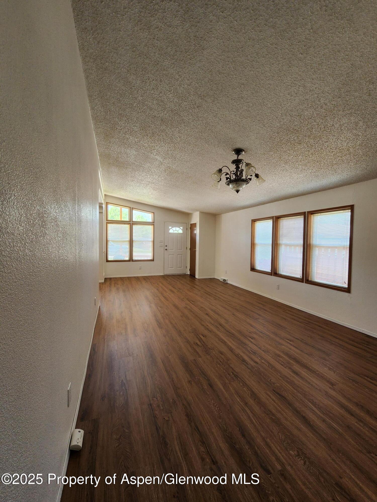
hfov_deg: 89.9
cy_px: 251
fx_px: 189
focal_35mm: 13
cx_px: 188
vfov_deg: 106.2
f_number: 2.2
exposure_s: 1/60
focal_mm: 2.2
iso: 160
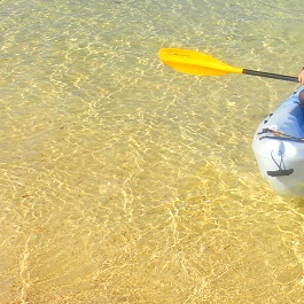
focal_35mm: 64
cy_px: 30
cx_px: 363
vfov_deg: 26.0
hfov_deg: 24.4
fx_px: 636
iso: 100
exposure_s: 1/250
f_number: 9
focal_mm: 5.5
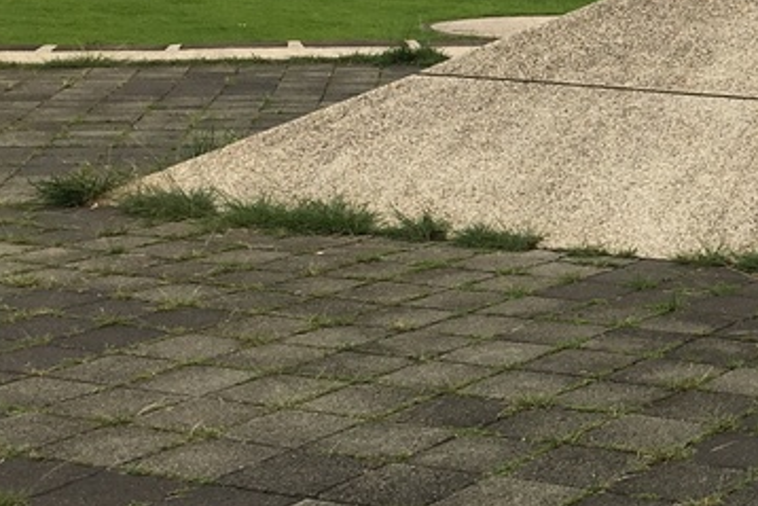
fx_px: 2043
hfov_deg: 19.0
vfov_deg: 14.0
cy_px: 70
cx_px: 1065
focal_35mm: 97
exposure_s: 1/236
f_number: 2.2
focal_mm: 4.15
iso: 25
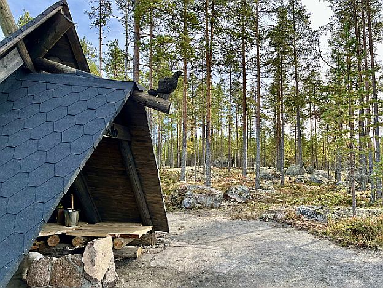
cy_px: 144
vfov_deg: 53.1
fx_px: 288
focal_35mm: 26
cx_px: 192
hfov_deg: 67.3
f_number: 1.6
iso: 50
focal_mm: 5.1
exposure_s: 1/684
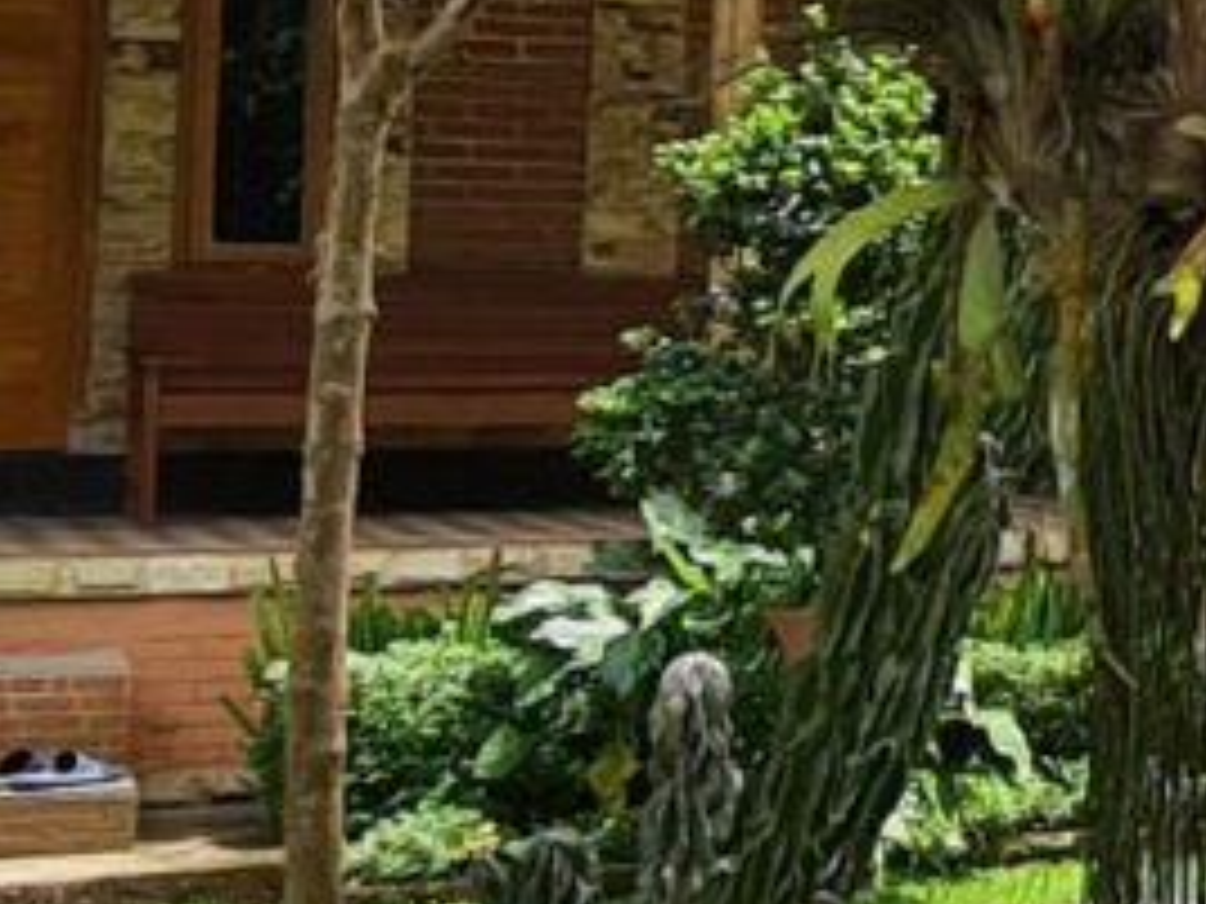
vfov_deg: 15.7
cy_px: 54
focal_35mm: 93
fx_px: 3240
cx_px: 2156
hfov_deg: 17.3
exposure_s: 1/896
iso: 50
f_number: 2.2
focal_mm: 2.2
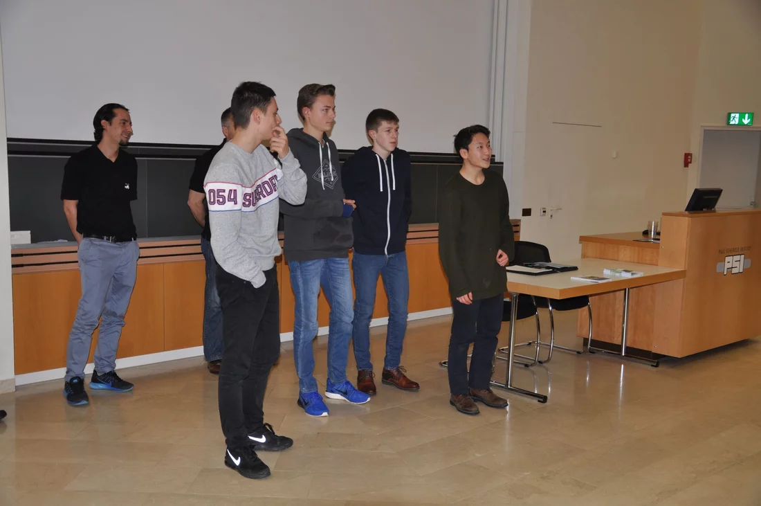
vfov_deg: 34.1
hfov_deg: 49.6
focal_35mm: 39
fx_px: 824
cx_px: 380
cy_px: 253
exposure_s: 1/60
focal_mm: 26
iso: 250
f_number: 4
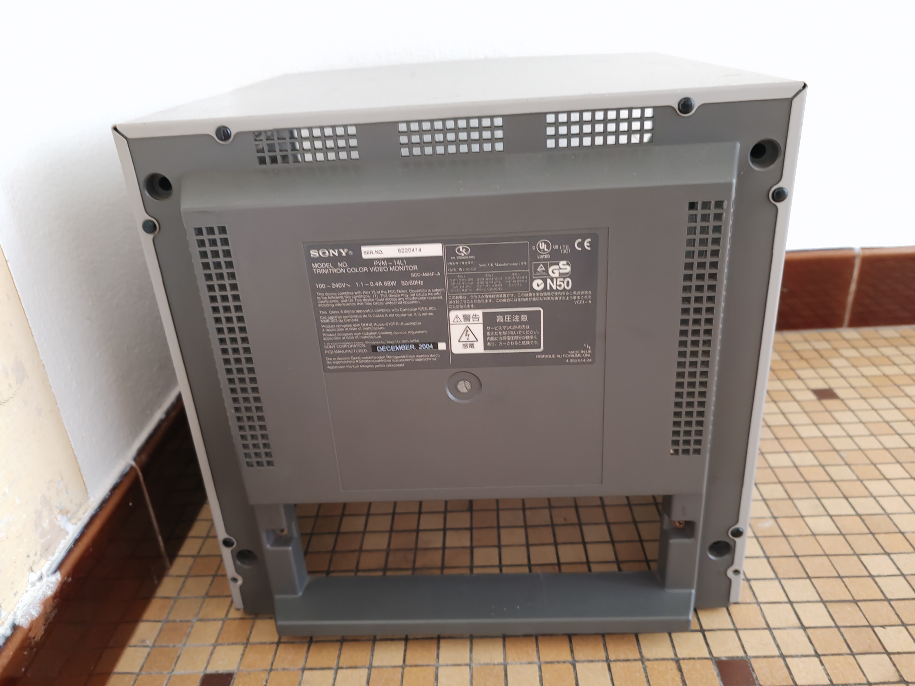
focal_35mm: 27
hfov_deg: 65.3
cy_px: 343
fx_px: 714
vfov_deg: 51.4
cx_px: 458
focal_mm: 6.12
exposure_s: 1/25
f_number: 1.9
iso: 4000
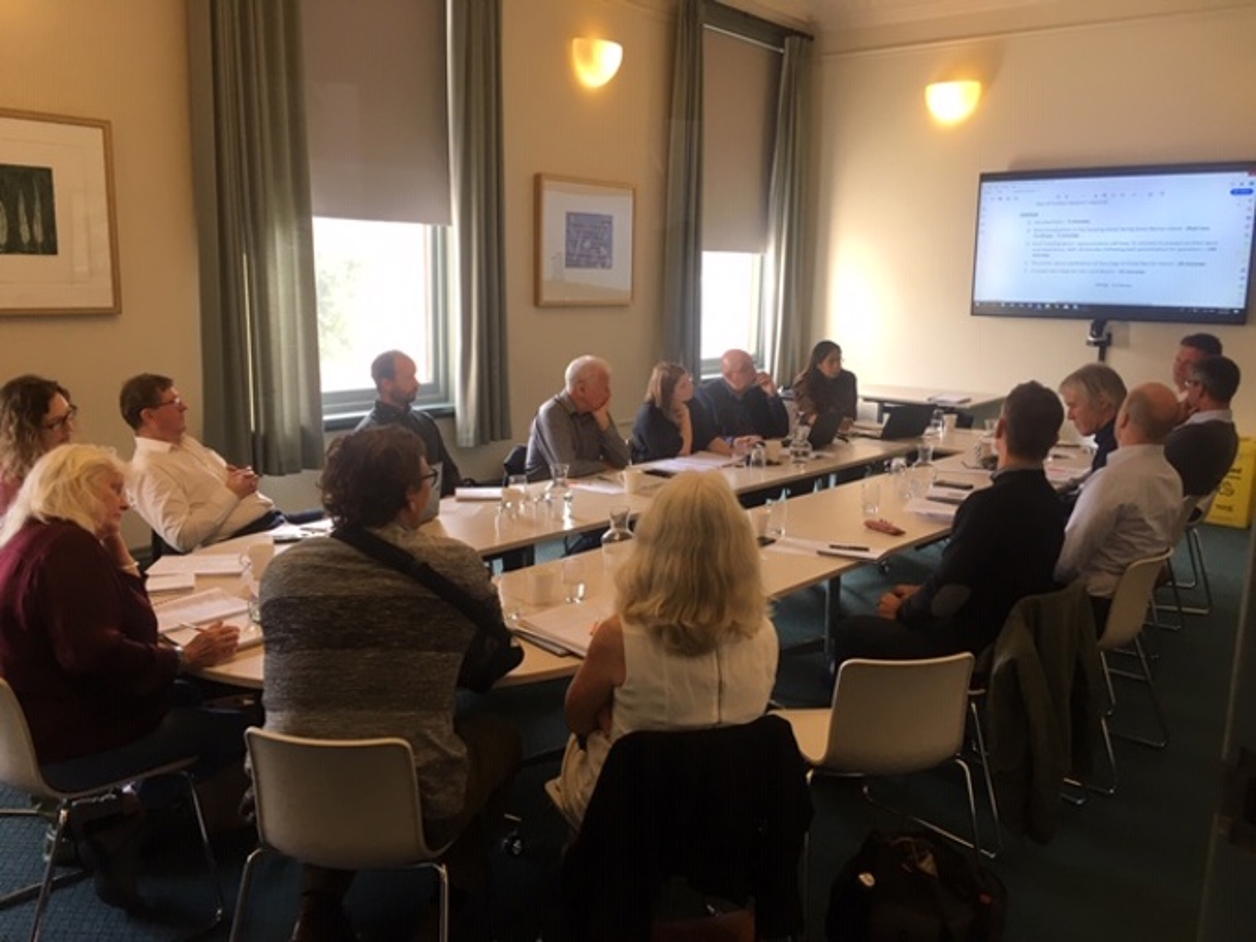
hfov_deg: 61.7
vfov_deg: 48.2
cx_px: 628
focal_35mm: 29
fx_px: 1052
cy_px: 471
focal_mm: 4.15
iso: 32
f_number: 2.2
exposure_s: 1/33
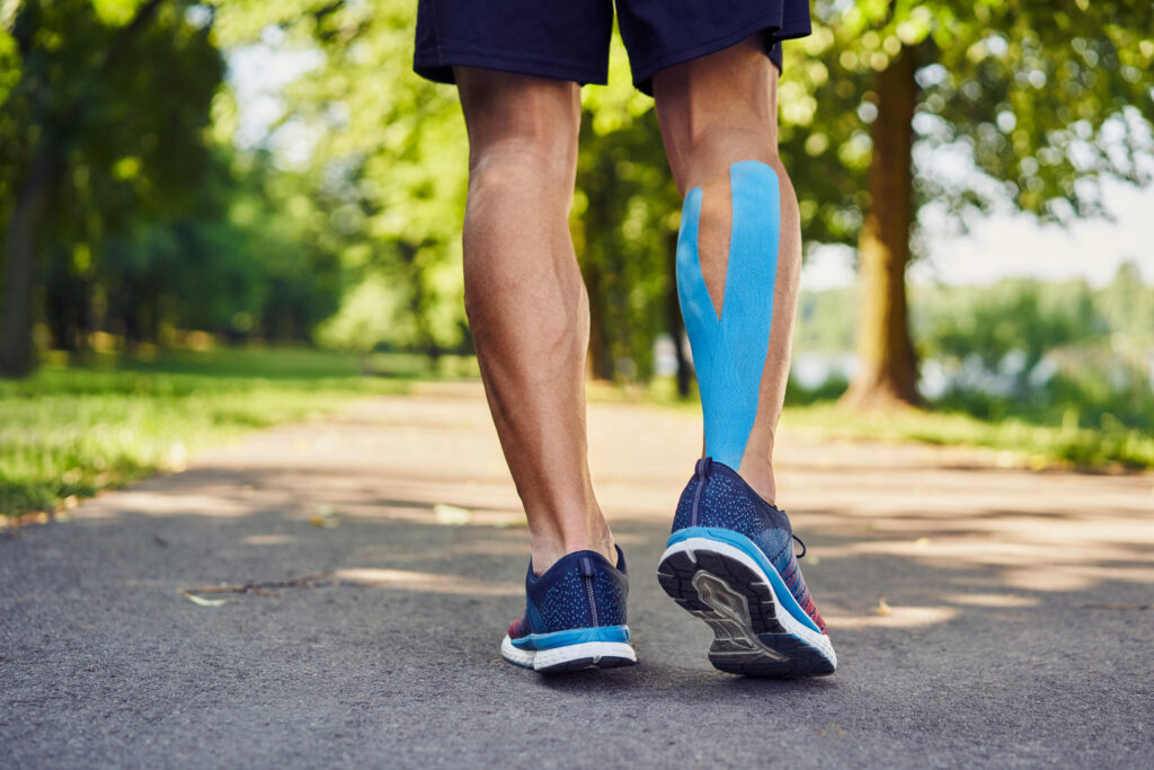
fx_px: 1763
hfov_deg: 36.2
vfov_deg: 24.6
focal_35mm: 55
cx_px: 577
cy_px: 385
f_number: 2.8
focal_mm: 55
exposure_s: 1/1250
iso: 640
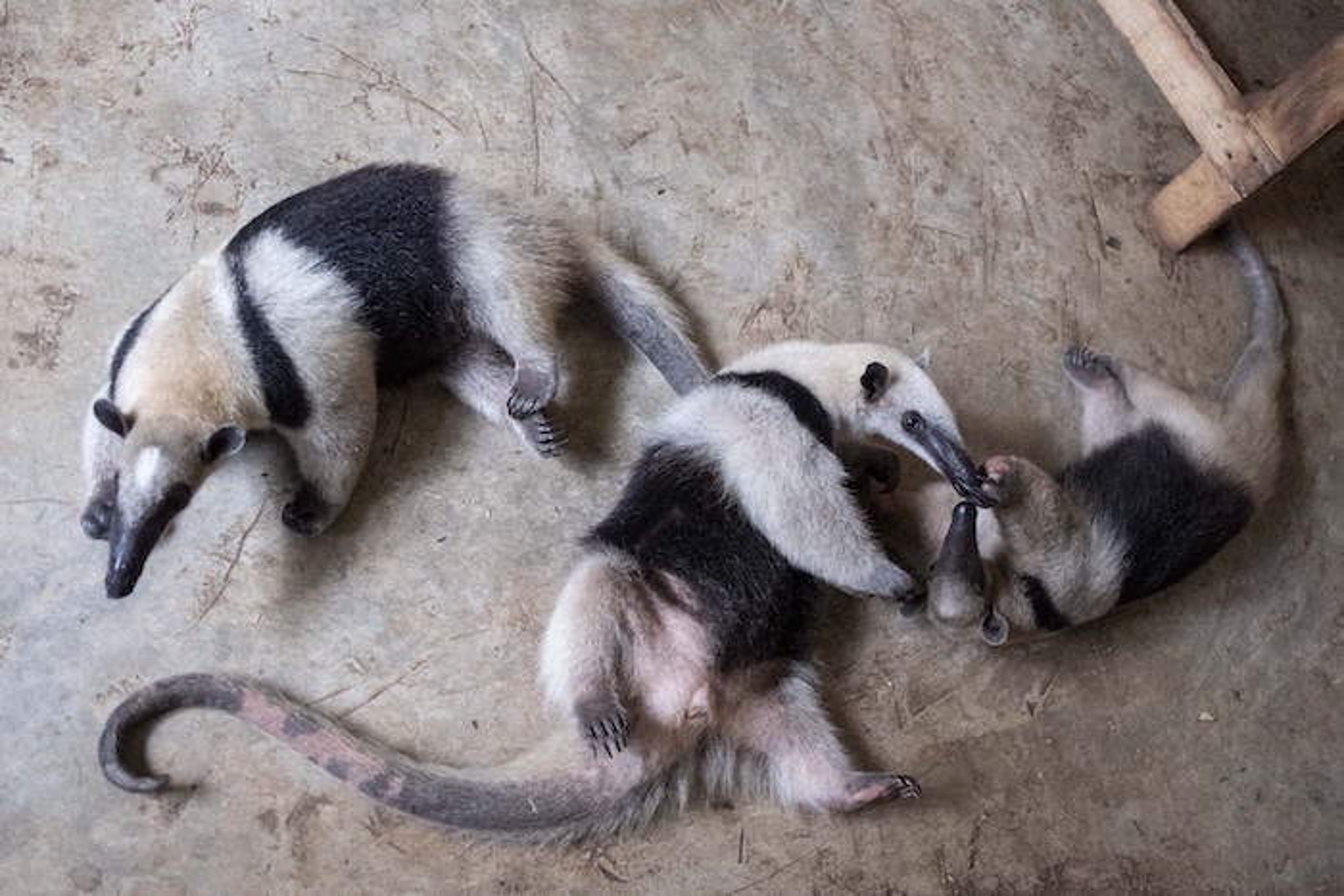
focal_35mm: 35
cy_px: 448
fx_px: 1307
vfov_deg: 37.9
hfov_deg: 54.4
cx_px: 672
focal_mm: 23
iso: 2000
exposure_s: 1/125
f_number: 2
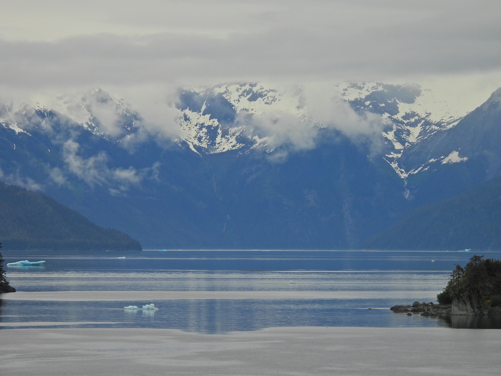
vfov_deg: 5.7
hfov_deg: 7.6
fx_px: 3763
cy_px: 188
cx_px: 250
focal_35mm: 260
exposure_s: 1/640
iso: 100
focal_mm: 46.4
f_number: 4.5
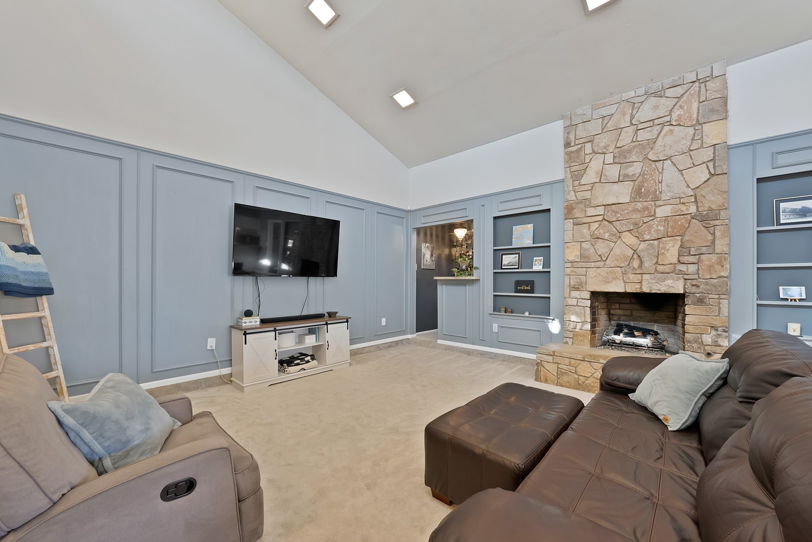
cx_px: 409
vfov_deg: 85.4
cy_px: 285
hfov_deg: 108.3
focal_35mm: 13
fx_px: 293
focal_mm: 12
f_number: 9
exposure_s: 1
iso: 640
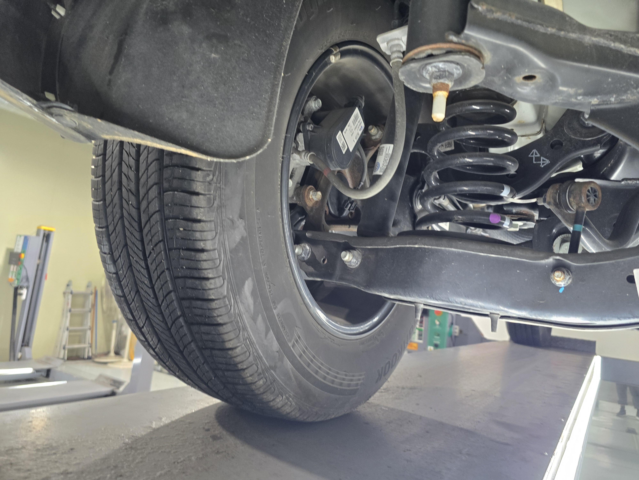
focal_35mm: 23
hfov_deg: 73.9
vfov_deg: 58.9
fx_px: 425
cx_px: 320
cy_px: 240
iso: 320
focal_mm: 6.3
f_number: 1.7
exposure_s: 1/120
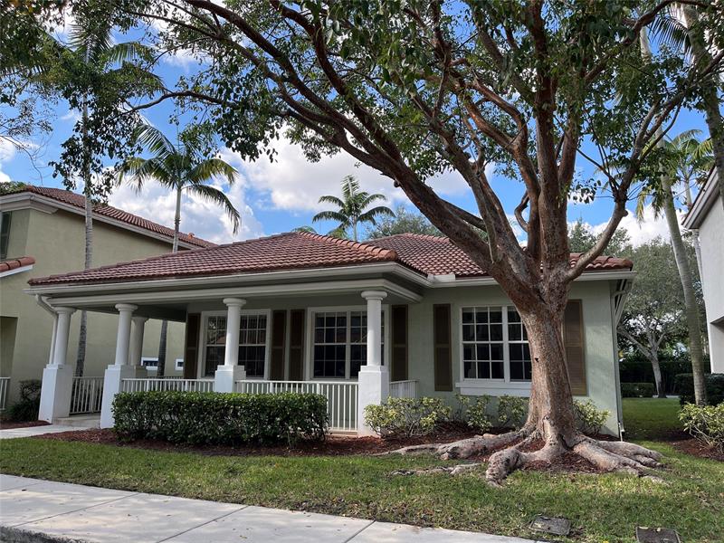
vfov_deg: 53.1
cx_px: 362
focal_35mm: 26
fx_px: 544
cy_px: 272
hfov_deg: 67.3
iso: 50
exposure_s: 1/891
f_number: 1.6
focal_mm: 5.1
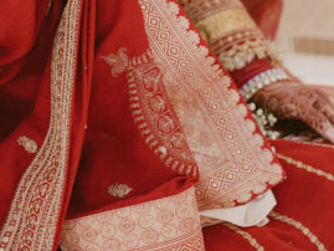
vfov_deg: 7.3
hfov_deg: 10.1
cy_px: -308
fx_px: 1873
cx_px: 318
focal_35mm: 194
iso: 100
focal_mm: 53
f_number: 2.5
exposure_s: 1/500
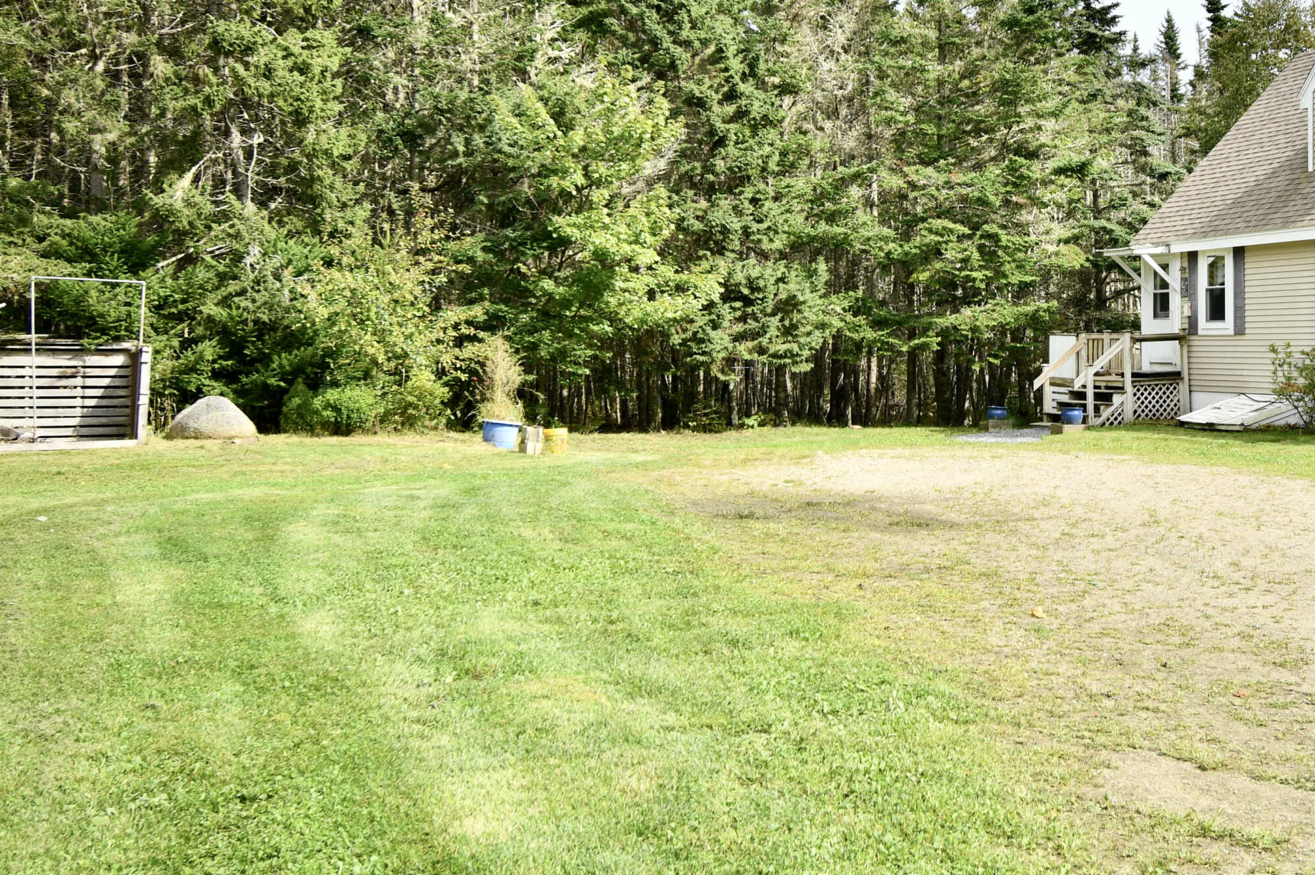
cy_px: 299
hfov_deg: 42.9
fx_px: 1643
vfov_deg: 29.7
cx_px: 897
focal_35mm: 45
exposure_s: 1/200
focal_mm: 20
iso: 110
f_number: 6.3
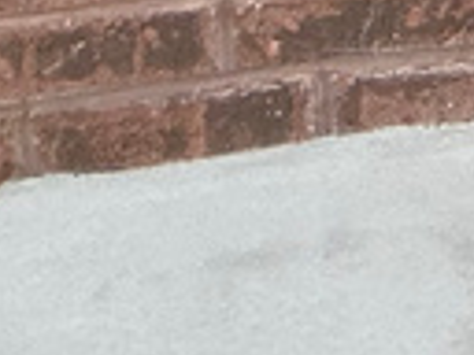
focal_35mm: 112
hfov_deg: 10.5
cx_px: 1518
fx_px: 1534
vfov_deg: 8.2
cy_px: -1032
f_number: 2.2
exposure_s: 1/381
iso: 50
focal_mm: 2.22
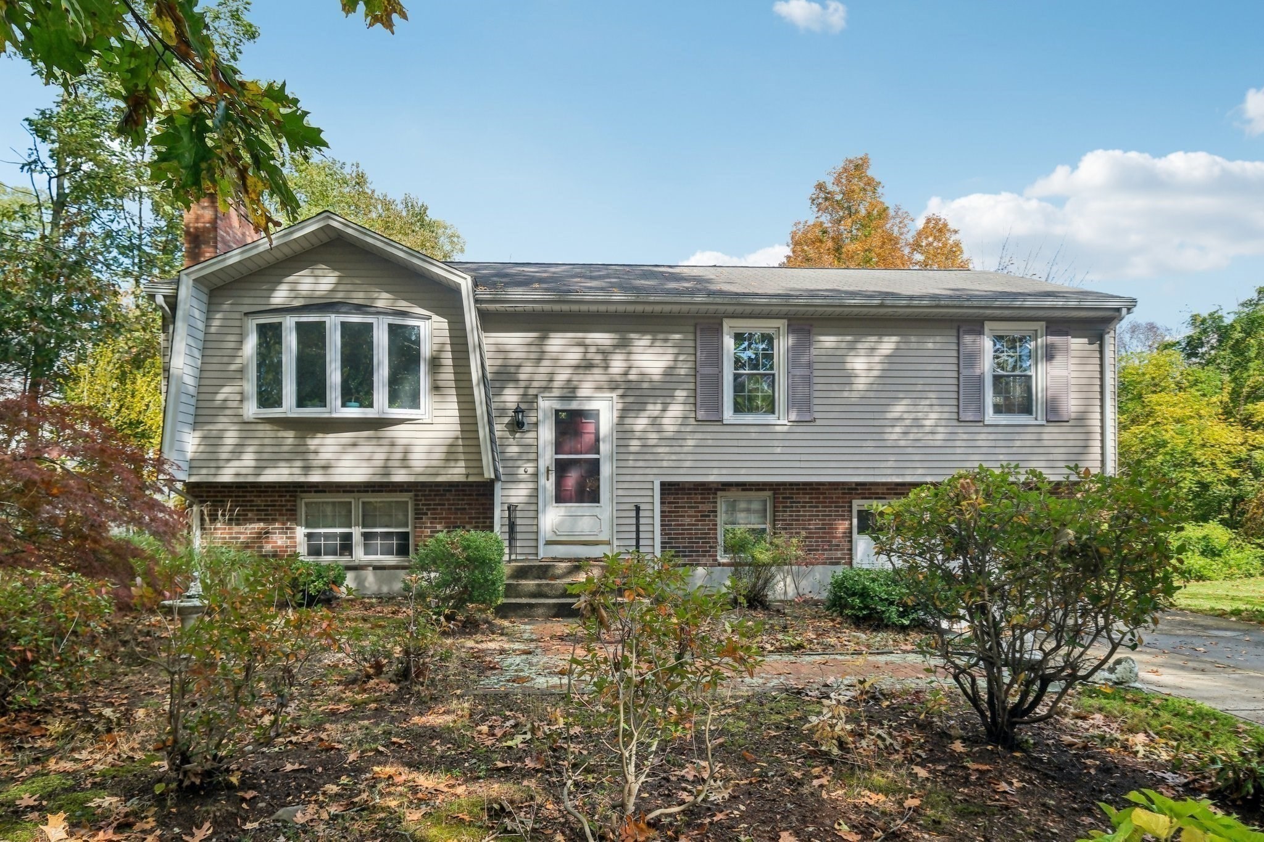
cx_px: 632
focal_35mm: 19
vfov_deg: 64.5
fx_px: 667
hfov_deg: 86.9
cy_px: 421
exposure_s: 1/600
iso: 320
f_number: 5
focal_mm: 12.6
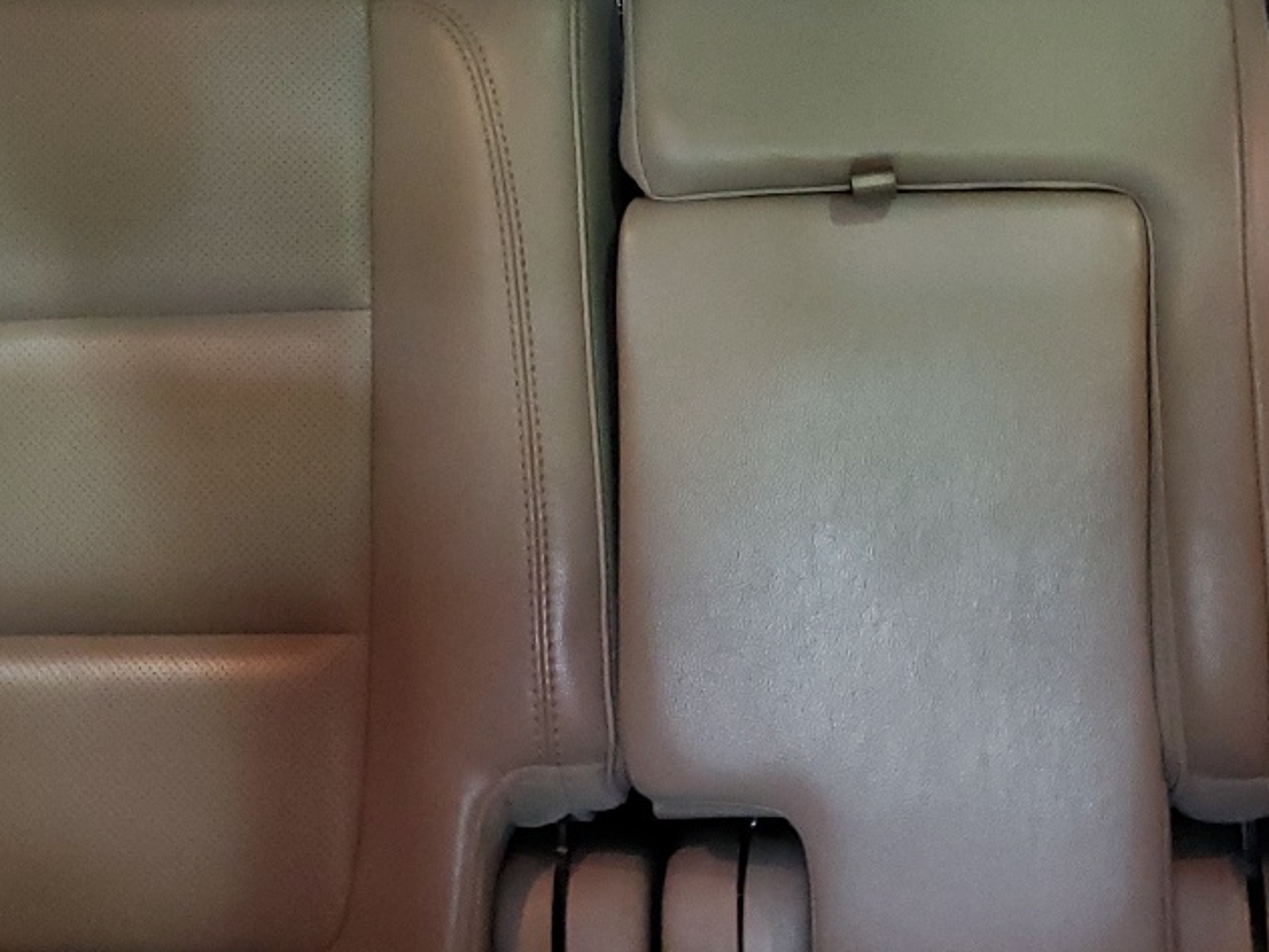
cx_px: 755
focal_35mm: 66
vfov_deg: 21.9
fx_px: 2420
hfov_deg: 29.3
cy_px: 133
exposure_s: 1/24
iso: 337
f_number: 1.5
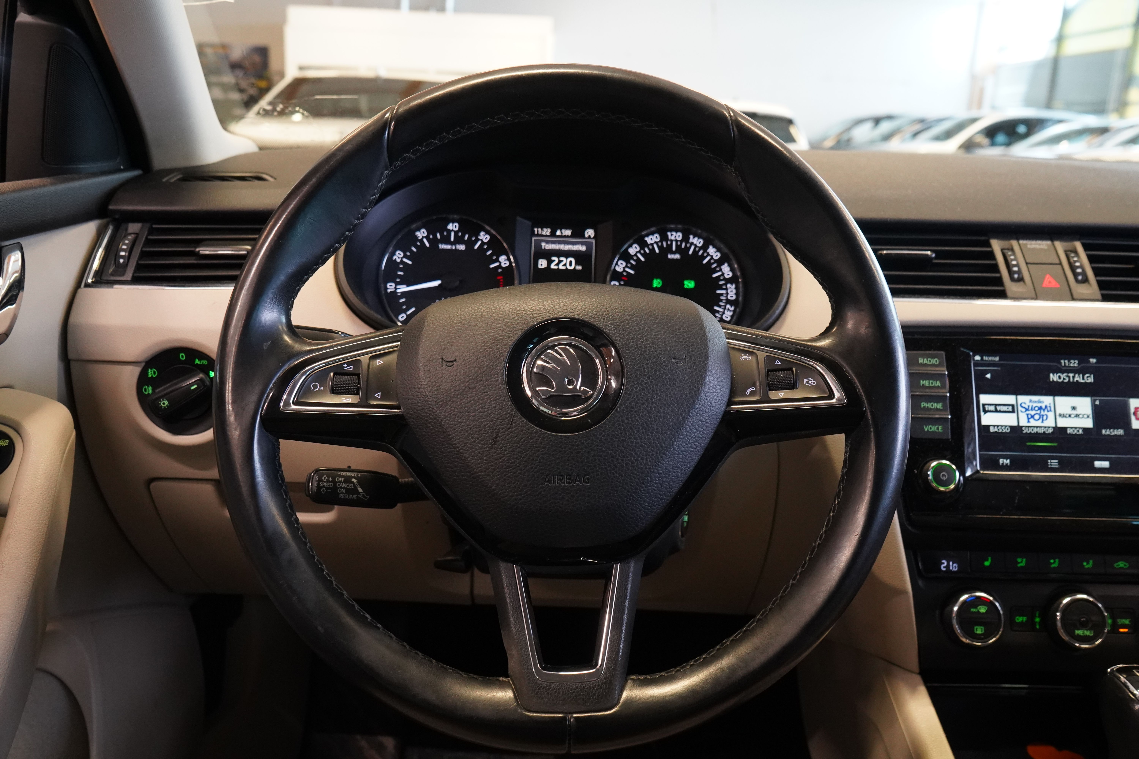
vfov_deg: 45.0
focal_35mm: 29
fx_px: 917
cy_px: 380
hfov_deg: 63.7
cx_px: 570
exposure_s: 1/25
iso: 5000
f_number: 7.1
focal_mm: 29
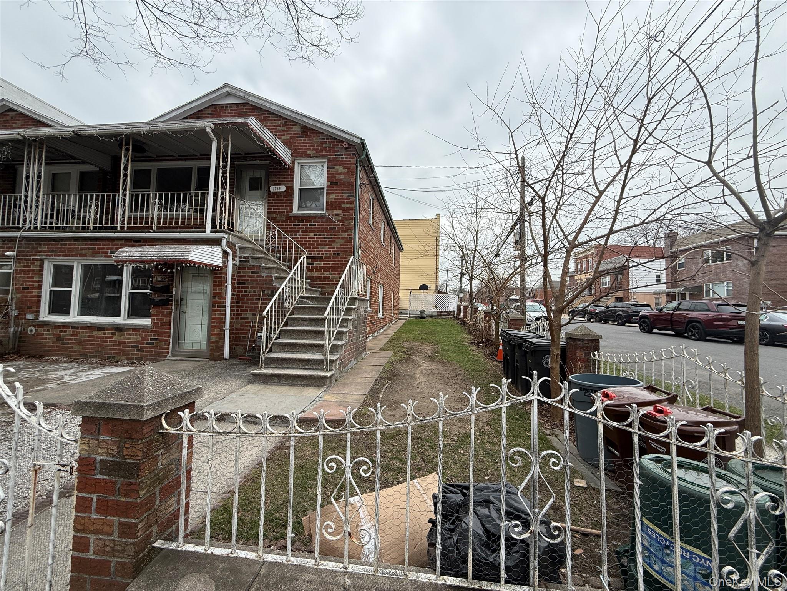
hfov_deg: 102.1
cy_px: 296
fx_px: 318
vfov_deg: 85.7
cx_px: 394
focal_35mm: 14
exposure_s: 1/760
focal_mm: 2.22
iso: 50
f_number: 2.2
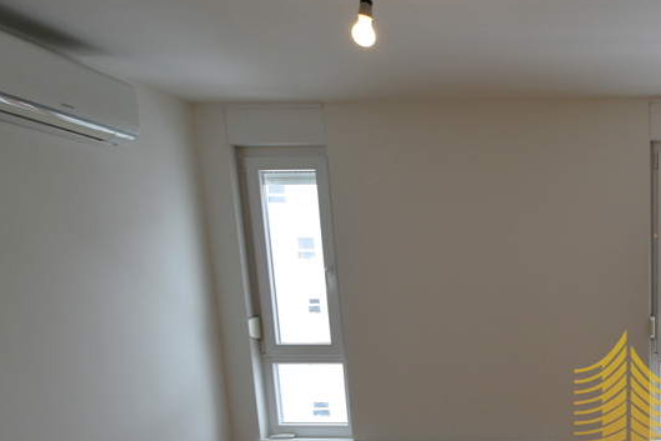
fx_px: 624
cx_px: 629
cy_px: 414
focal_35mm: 34
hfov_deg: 48.2
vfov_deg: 36.0
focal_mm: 10
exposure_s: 1/30
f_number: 10
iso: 360
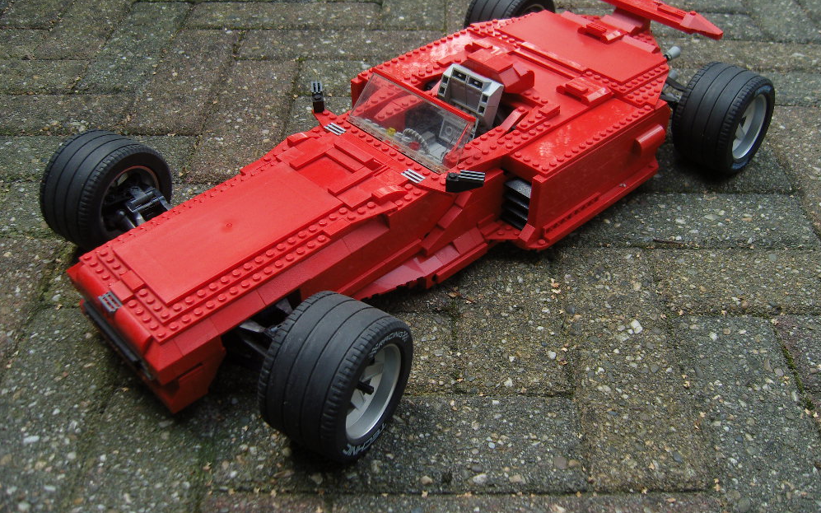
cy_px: 208
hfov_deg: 52.7
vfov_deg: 34.3
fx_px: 828
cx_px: 417
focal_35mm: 37
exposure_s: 1/320
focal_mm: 7.3
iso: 100
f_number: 2.8
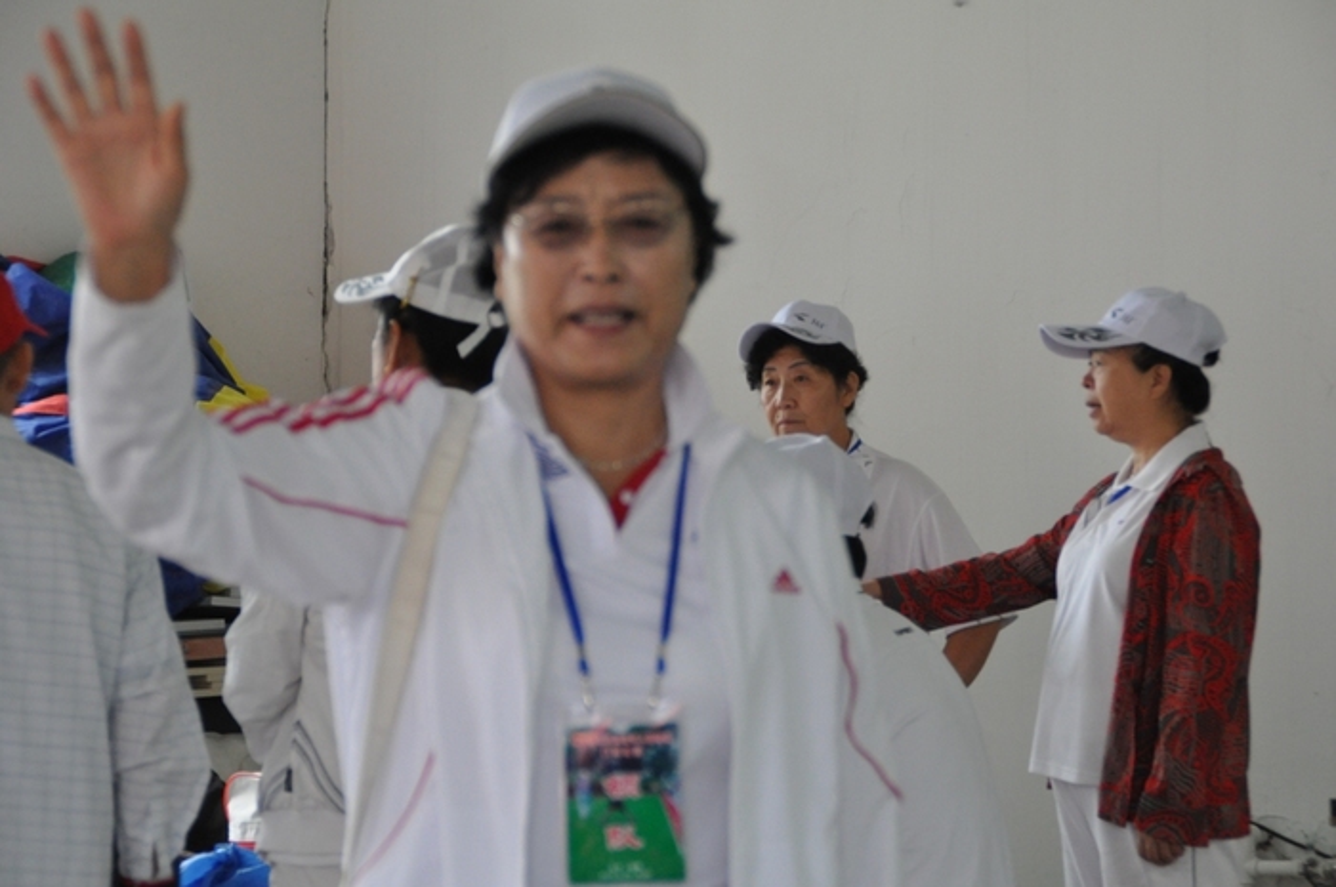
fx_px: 3892
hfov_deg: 19.5
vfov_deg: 13.0
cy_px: 444
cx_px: 668
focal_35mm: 105
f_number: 5.6
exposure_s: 1/125
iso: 1600
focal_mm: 70
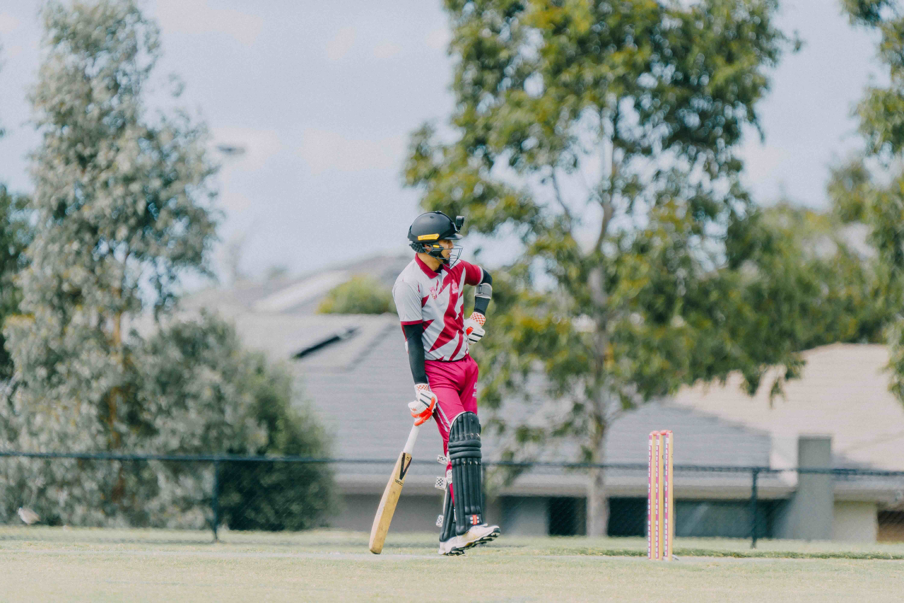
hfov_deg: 3.4
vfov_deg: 2.3
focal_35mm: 600
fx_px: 15065
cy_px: 302
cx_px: 452
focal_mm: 600
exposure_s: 1/1000
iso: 320
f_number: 6.3
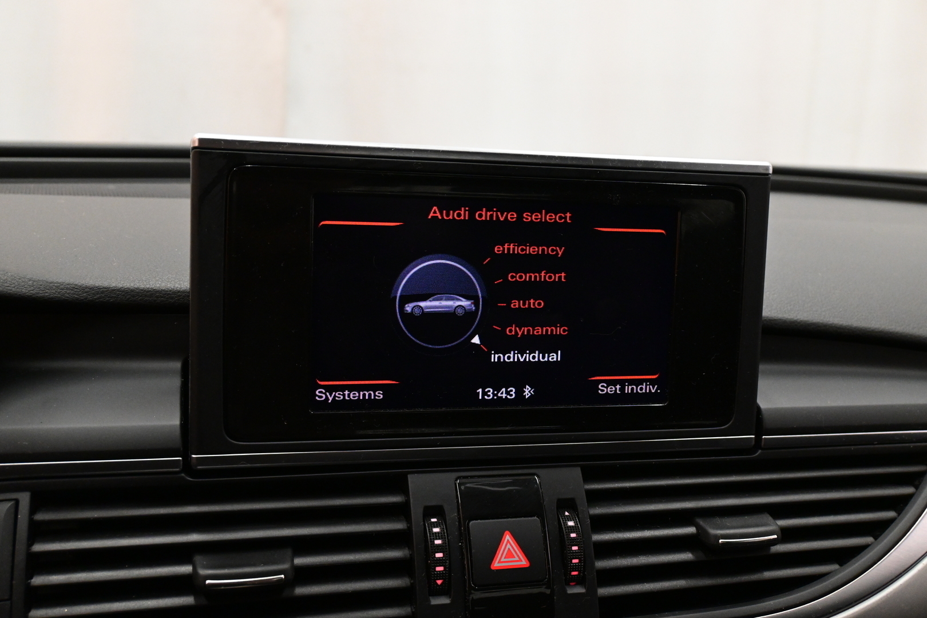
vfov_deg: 36.2
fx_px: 946
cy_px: 309
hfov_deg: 52.2
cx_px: 464
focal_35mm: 37
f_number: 5.6
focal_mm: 24.5
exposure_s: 1/100
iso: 3200
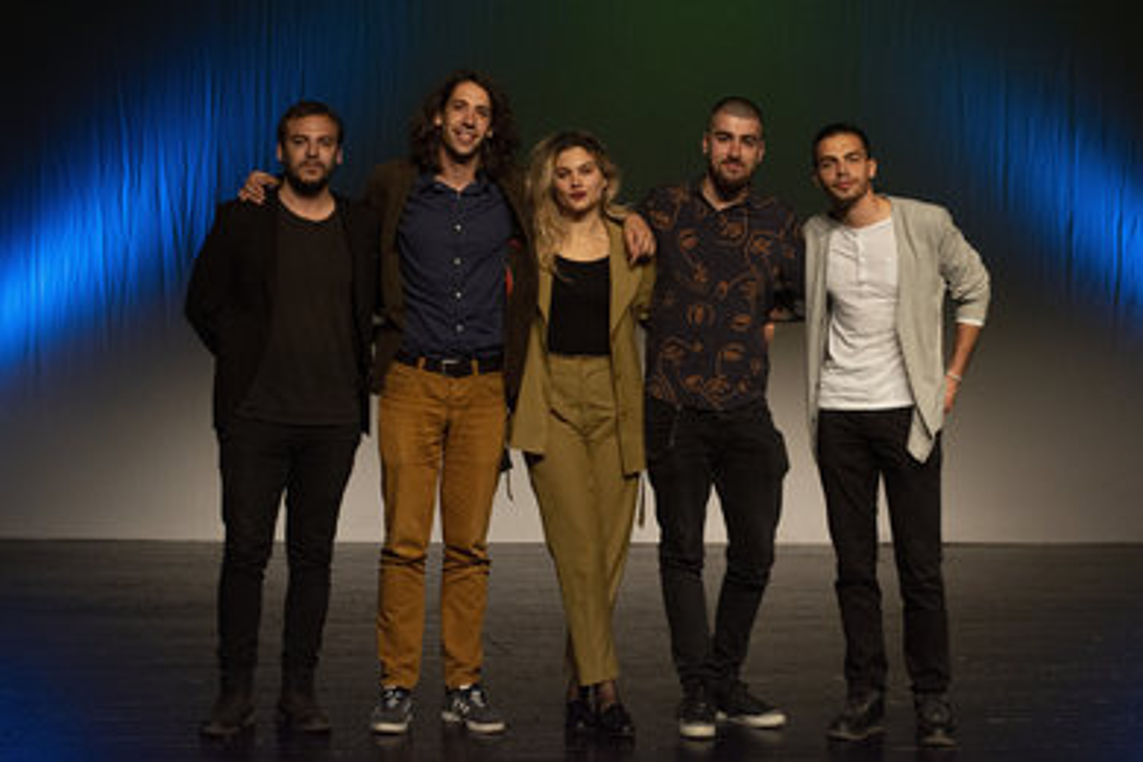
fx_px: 2381
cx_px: 572
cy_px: 381
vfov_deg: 18.2
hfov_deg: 27.0
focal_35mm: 75
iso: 2500
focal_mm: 50
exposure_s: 1/1500
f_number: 2.4
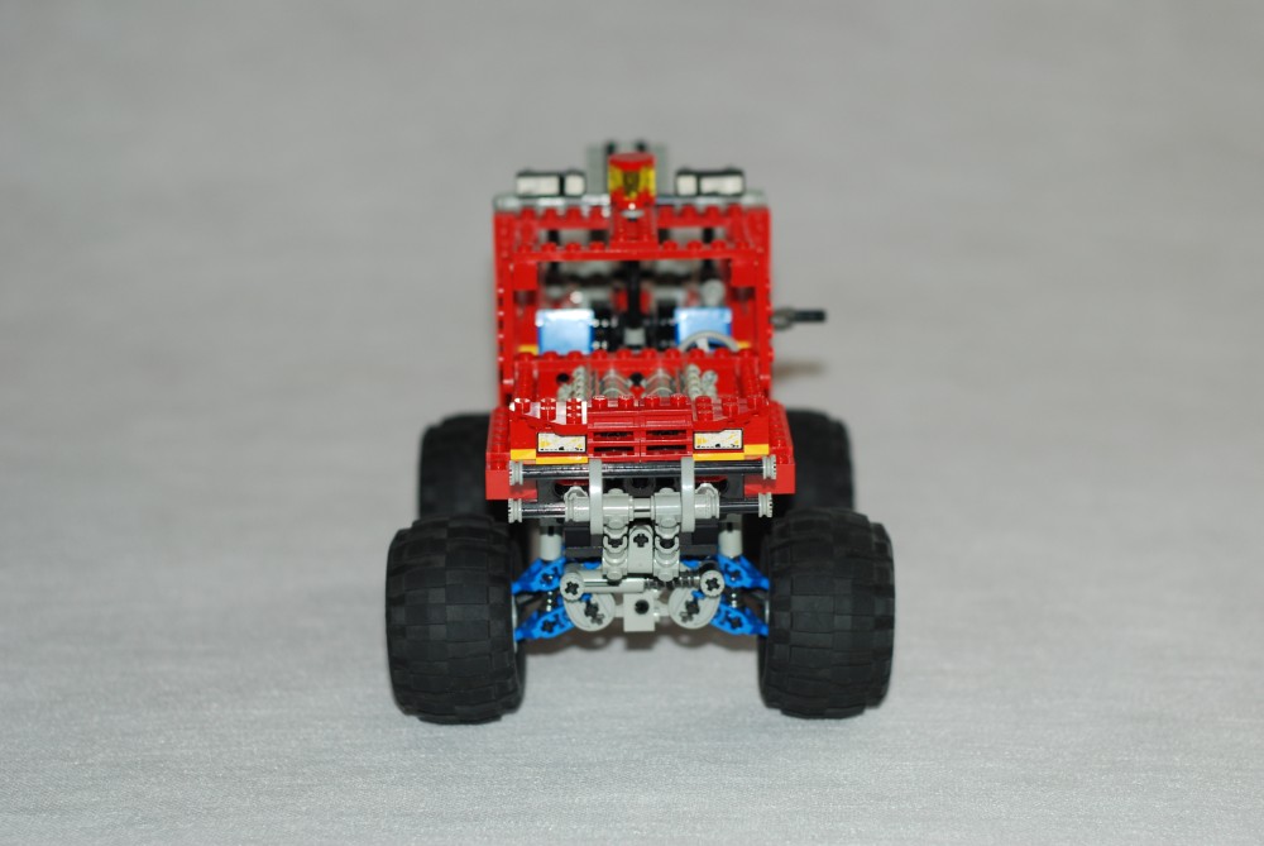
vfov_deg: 18.2
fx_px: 2636
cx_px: 632
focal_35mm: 75
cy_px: 423
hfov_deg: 27.0
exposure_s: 1/60
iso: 200
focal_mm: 50
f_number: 2.8
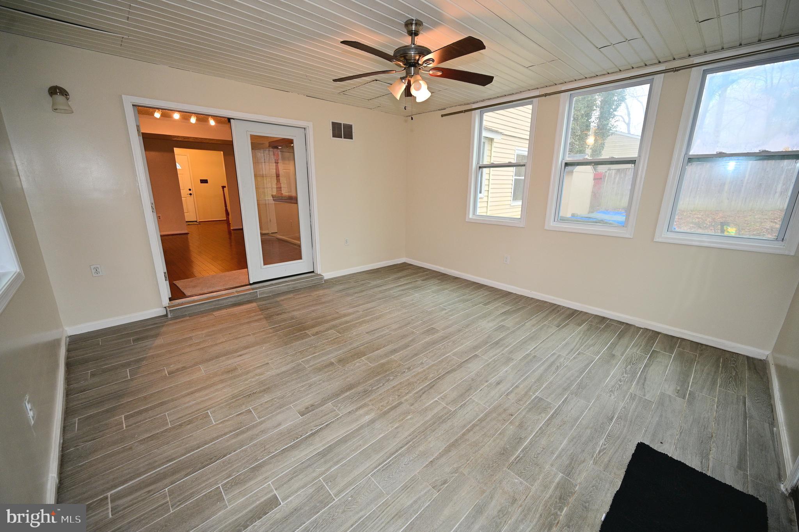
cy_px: 266
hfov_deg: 104.3
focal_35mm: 14
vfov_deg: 81.1
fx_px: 310
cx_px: 400
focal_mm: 14
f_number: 4
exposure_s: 1/100
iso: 450
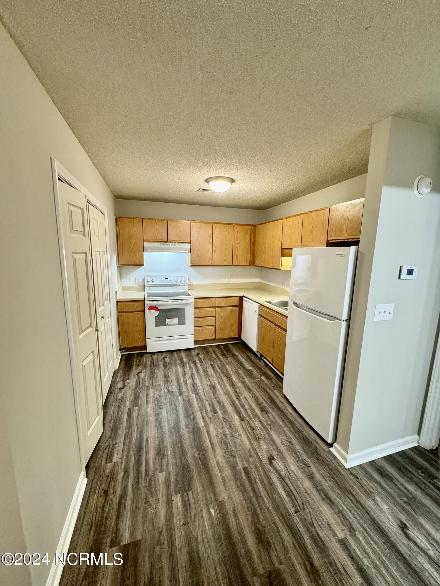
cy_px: 293
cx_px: 220
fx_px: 237
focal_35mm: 14
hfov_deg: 85.7
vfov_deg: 102.1
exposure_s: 1/60
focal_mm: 2.22
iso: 250
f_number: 2.2
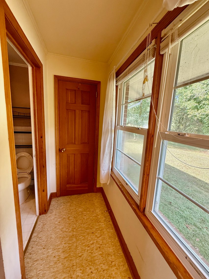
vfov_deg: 102.1
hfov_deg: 85.7
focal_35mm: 14
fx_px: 113
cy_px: 140
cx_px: 104
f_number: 2.2
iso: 250
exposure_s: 1/120
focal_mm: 2.22
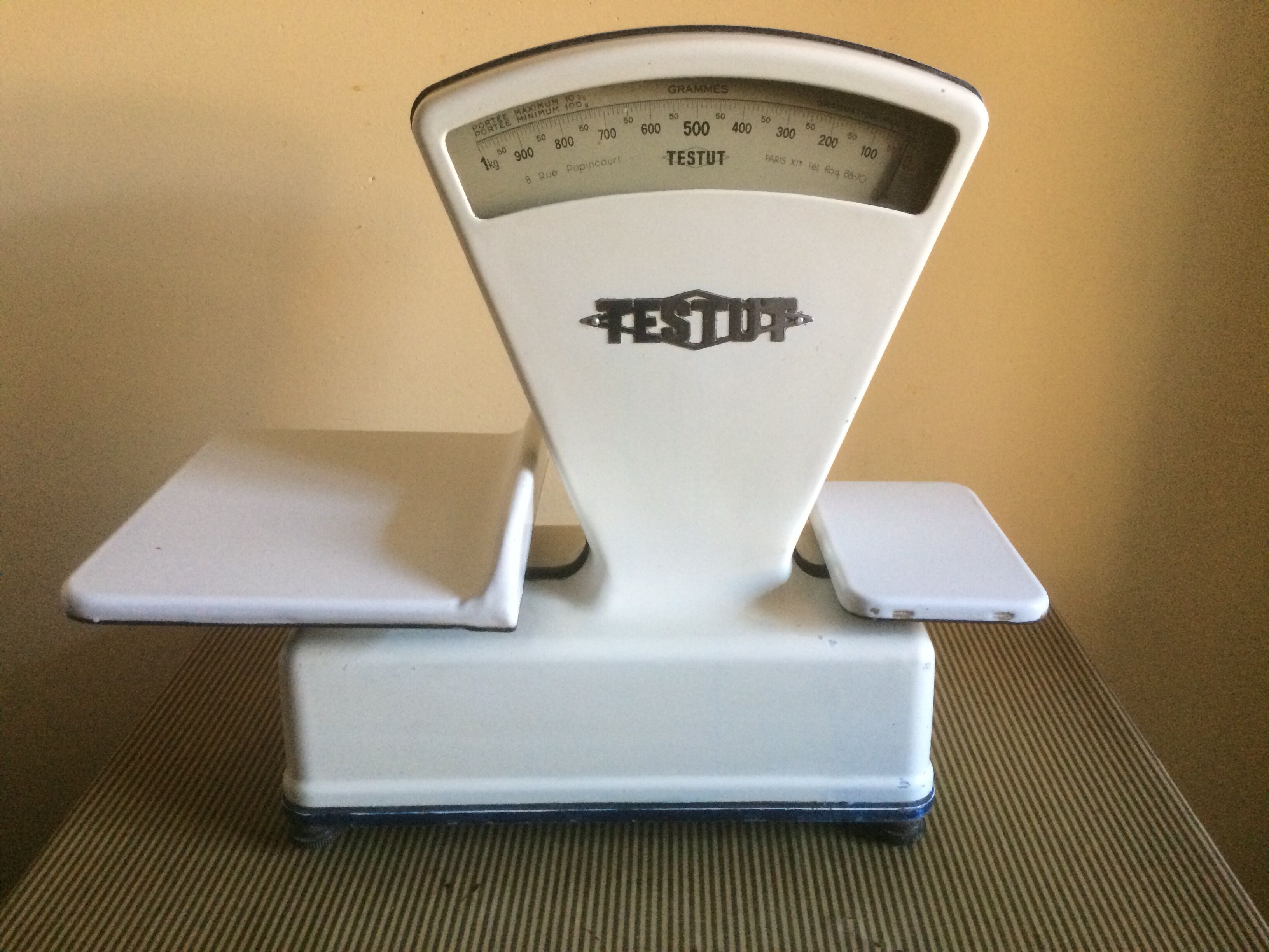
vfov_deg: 48.2
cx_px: 634
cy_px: 476
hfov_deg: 61.7
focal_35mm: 29
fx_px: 1063
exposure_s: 1/25
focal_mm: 4.15
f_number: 2.2
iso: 250
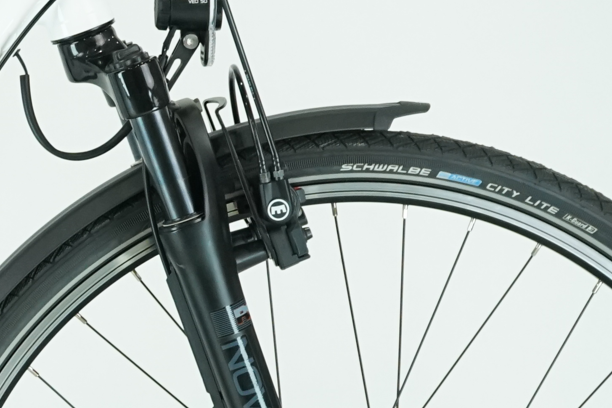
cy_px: 320
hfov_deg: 8.6
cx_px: -385
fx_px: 3927
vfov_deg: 5.9
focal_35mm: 231
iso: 1600
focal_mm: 56
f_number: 6.3
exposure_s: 1/200
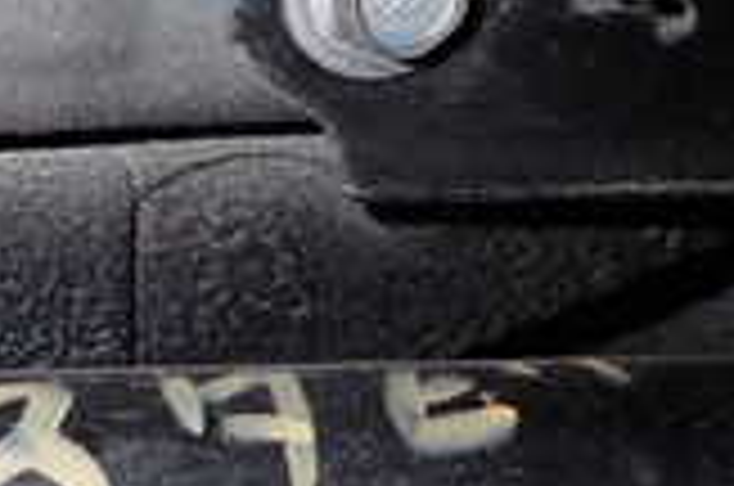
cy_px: 252
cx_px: -396
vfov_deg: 14.2
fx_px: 1953
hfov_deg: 18.6
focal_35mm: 96
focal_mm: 4.5
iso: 200
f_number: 5.6
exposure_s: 1/30
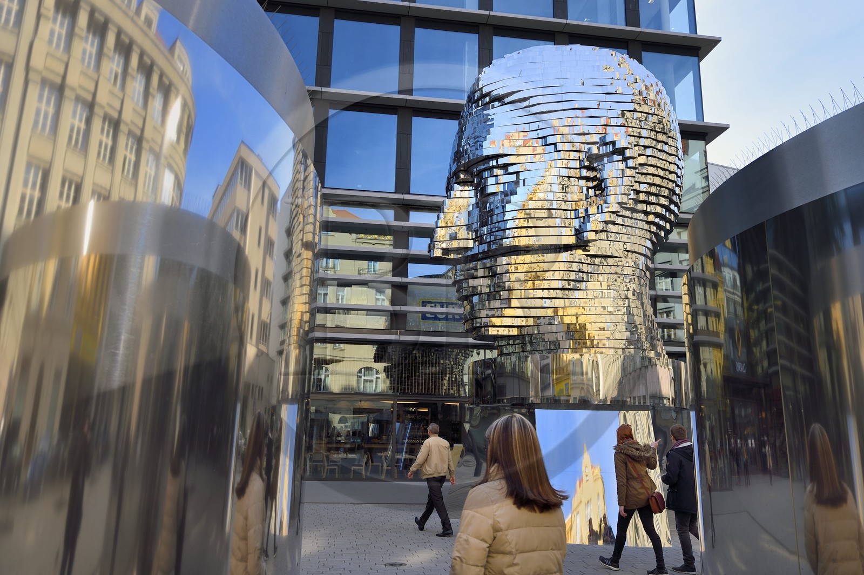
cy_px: 288
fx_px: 647
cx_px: 432
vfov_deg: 47.9
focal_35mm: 27
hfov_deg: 67.4
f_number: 7.1
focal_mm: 27
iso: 200
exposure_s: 1/250
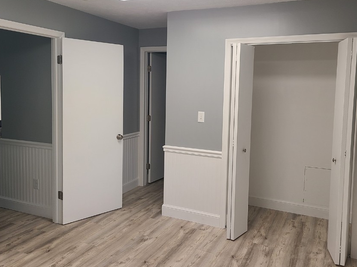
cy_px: 108
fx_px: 330
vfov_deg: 44.0
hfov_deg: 56.8
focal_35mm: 32
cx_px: 181
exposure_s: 1/120
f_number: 1.8
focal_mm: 5.4
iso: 64
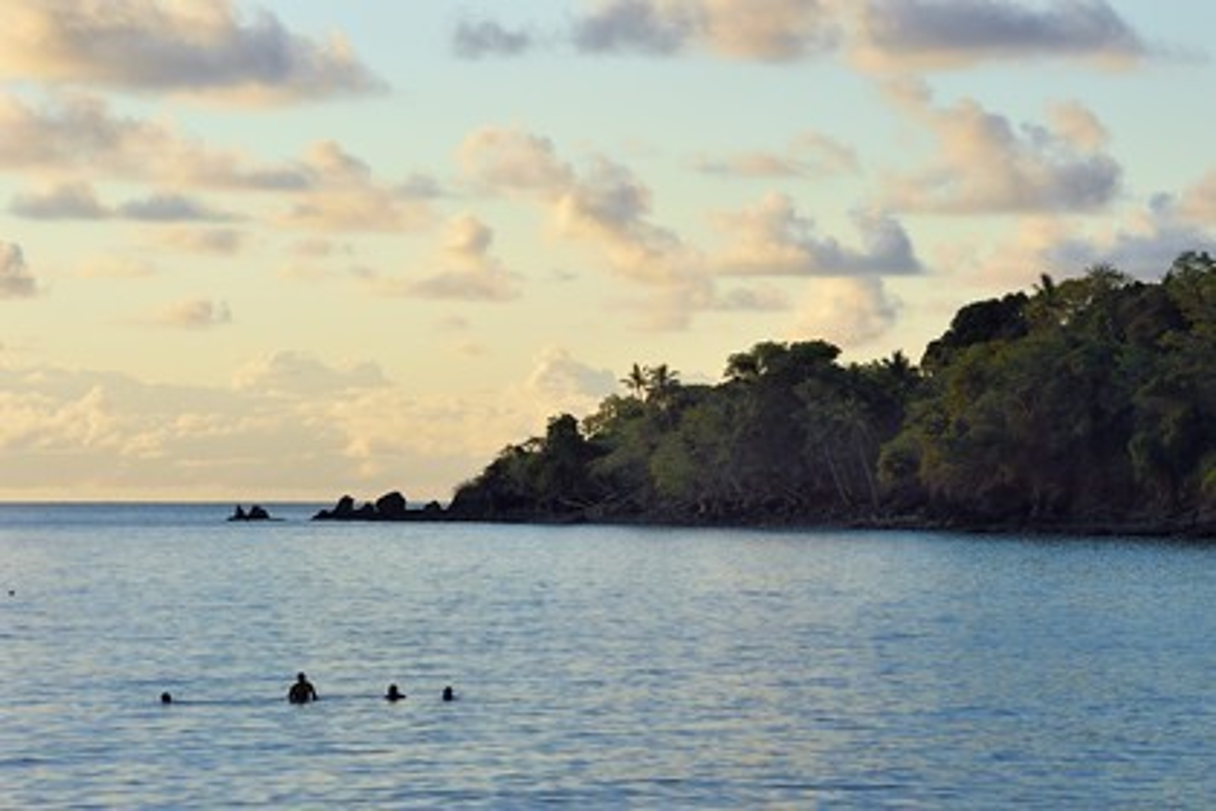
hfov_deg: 10.3
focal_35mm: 200
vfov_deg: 6.9
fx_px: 6755
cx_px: 608
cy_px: 406
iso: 400
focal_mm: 200
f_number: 9
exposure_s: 1/320
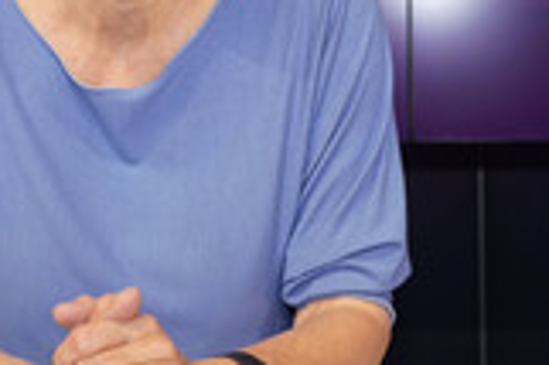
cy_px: 34
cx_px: 111
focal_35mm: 95
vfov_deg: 14.2
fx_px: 1447
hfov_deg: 21.2
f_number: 5
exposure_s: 1/160
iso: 2000
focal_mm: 34
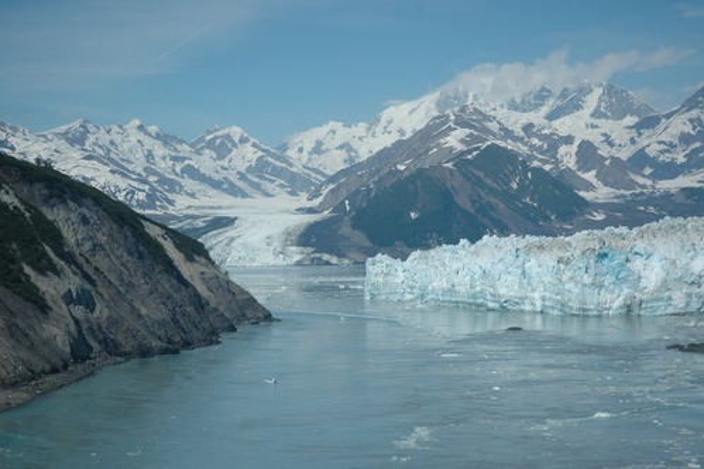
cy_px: 234
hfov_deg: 26.0
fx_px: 1524
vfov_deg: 17.5
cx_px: 352
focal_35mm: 78
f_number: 5
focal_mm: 52
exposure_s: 1/2000
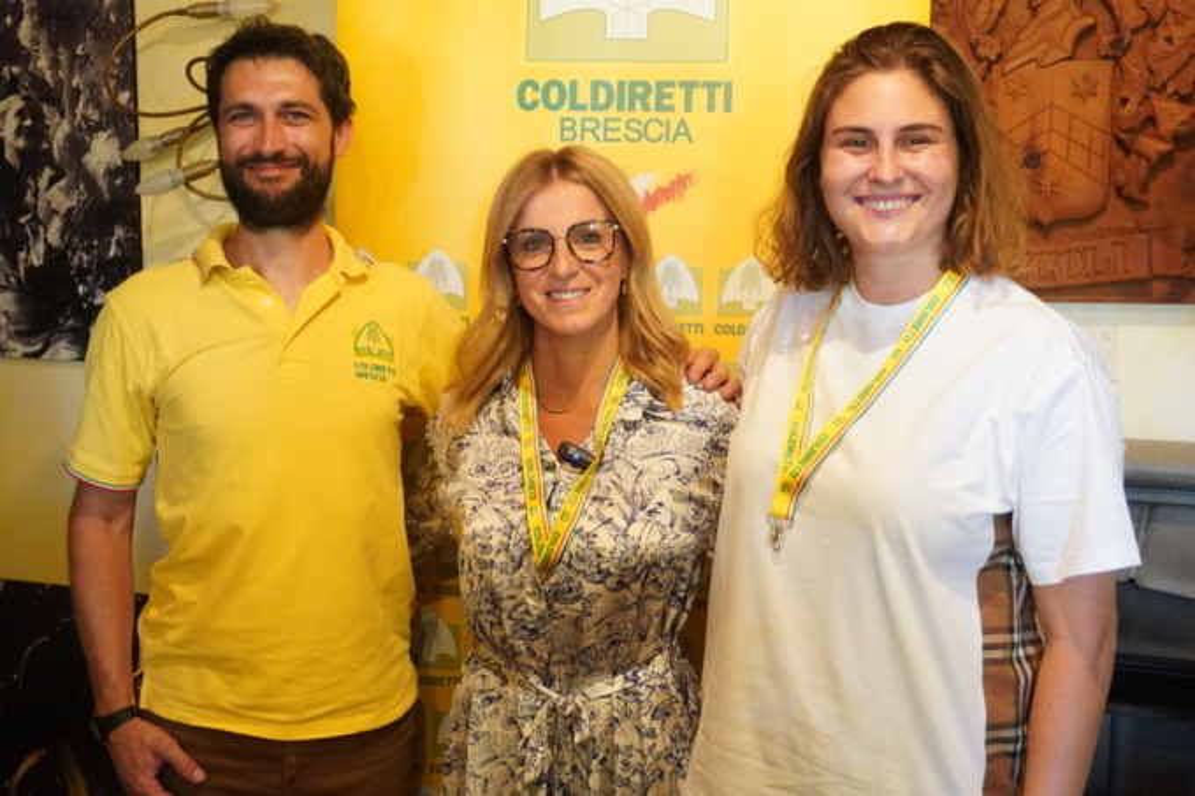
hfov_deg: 43.6
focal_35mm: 45
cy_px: 398
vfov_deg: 29.9
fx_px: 1493
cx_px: 598
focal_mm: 30
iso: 4000
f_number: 5
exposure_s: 1/100
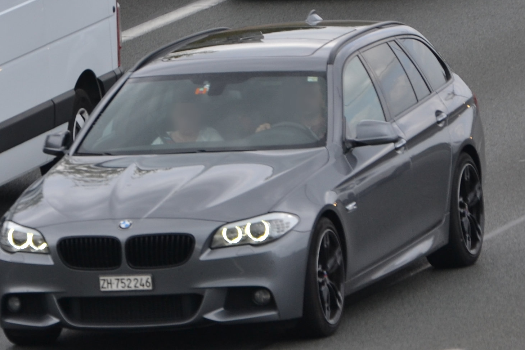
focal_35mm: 251
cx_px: 224
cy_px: 174
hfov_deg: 8.2
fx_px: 3654
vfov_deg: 5.5
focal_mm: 145
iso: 100
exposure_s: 1/400
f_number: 5
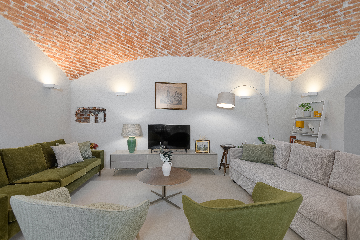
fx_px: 160
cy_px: 120
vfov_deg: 73.8
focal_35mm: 16
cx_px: 180
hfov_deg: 96.7
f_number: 9
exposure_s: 1/20
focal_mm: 16
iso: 80
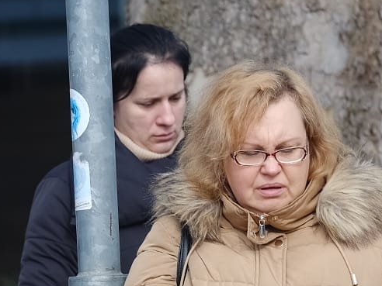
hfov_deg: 5.4
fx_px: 3995
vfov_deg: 4.1
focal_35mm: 362
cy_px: 491
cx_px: -216
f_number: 4
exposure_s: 1/250
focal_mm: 110
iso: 125
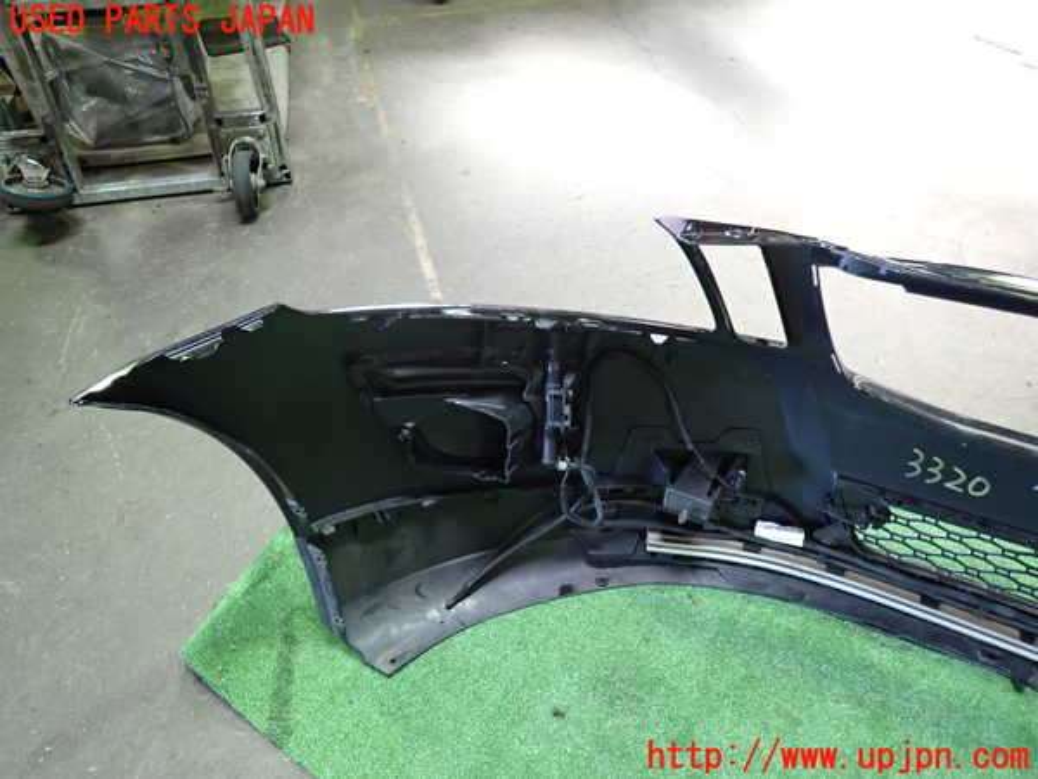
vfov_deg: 54.9
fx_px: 750
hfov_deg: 69.4
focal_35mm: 25
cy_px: 390
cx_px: 519
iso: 400
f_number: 2
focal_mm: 4.5
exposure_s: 1/30
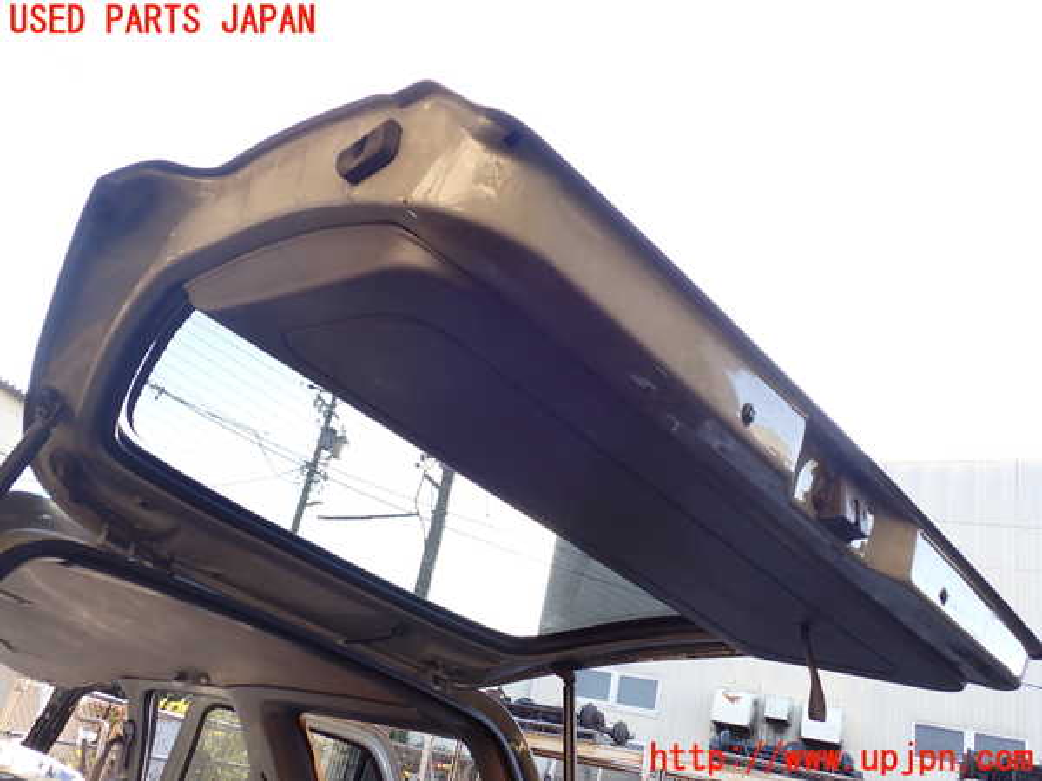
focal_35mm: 30
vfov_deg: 46.8
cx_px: 521
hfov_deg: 60.0
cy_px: 390
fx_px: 903
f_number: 3.2
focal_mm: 5.4
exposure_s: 1/100
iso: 100
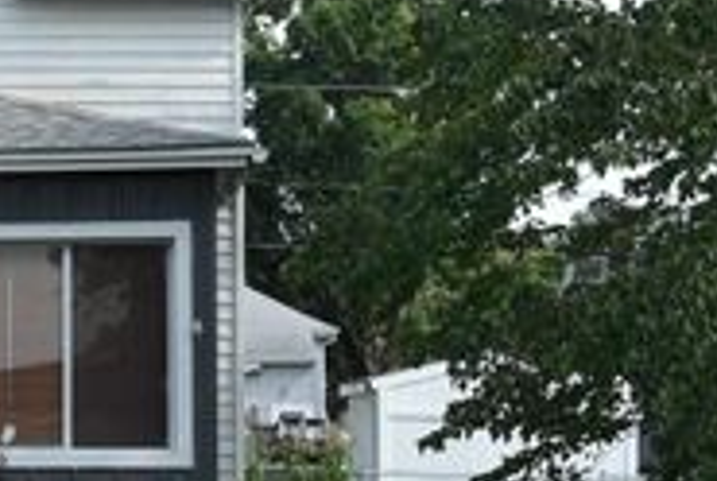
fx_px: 3232
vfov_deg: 8.5
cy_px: 213
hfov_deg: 12.3
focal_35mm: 162
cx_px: -194
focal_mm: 40
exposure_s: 1/250
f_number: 8
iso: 160
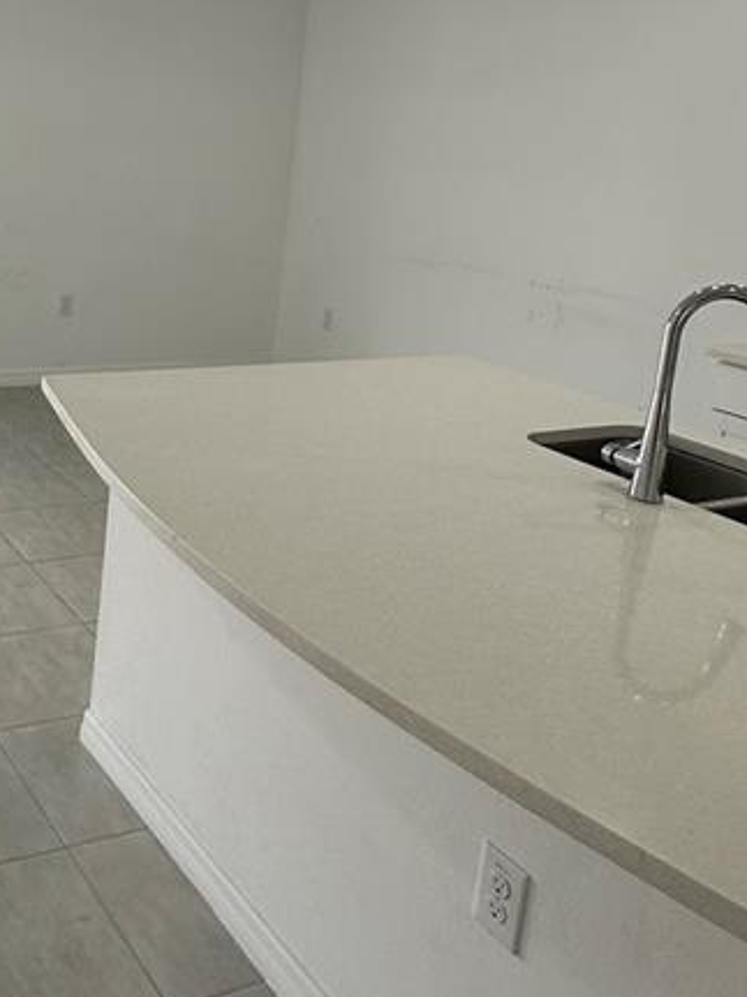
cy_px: 310
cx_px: 88
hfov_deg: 34.9
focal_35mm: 39
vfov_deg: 46.9
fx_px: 1123
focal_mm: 2.22
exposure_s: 1/142
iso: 40
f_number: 2.2
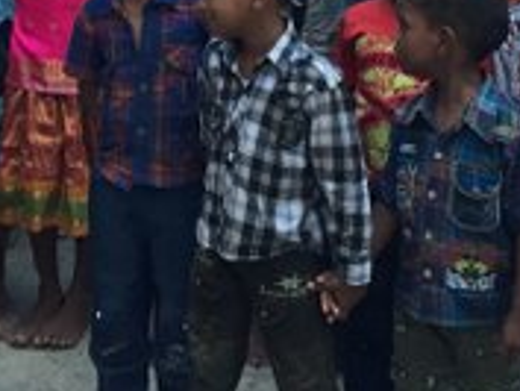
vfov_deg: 10.7
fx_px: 1969
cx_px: 85
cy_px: -291
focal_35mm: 131
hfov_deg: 14.9
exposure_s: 1/33
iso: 32
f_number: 2.2
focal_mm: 4.15
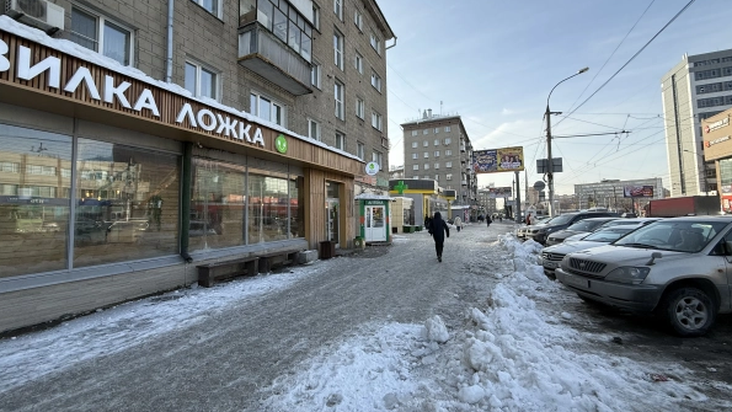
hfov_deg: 99.3
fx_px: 311
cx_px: 357
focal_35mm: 16
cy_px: 193
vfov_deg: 67.1
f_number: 2.2
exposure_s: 1/1033
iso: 64
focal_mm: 2.22
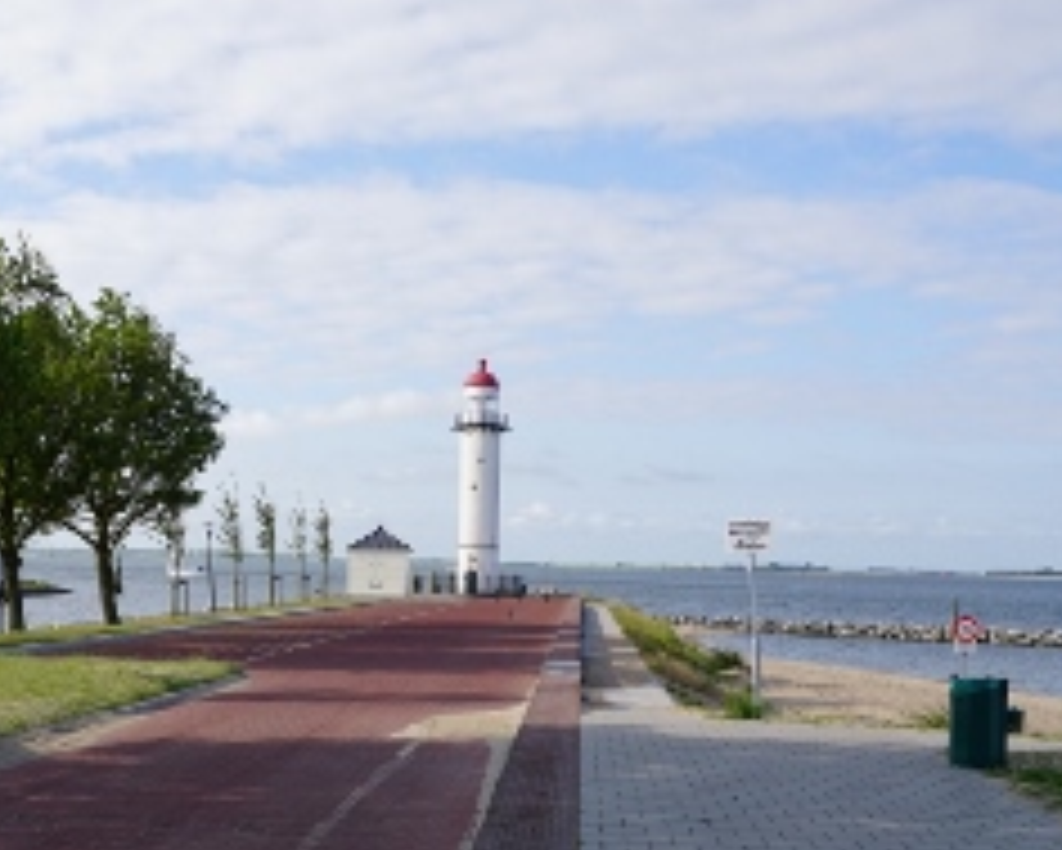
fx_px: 1352
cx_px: 320
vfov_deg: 34.8
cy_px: 524
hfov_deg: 42.1
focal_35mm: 43
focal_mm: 18
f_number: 10
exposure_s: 1/160
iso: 100
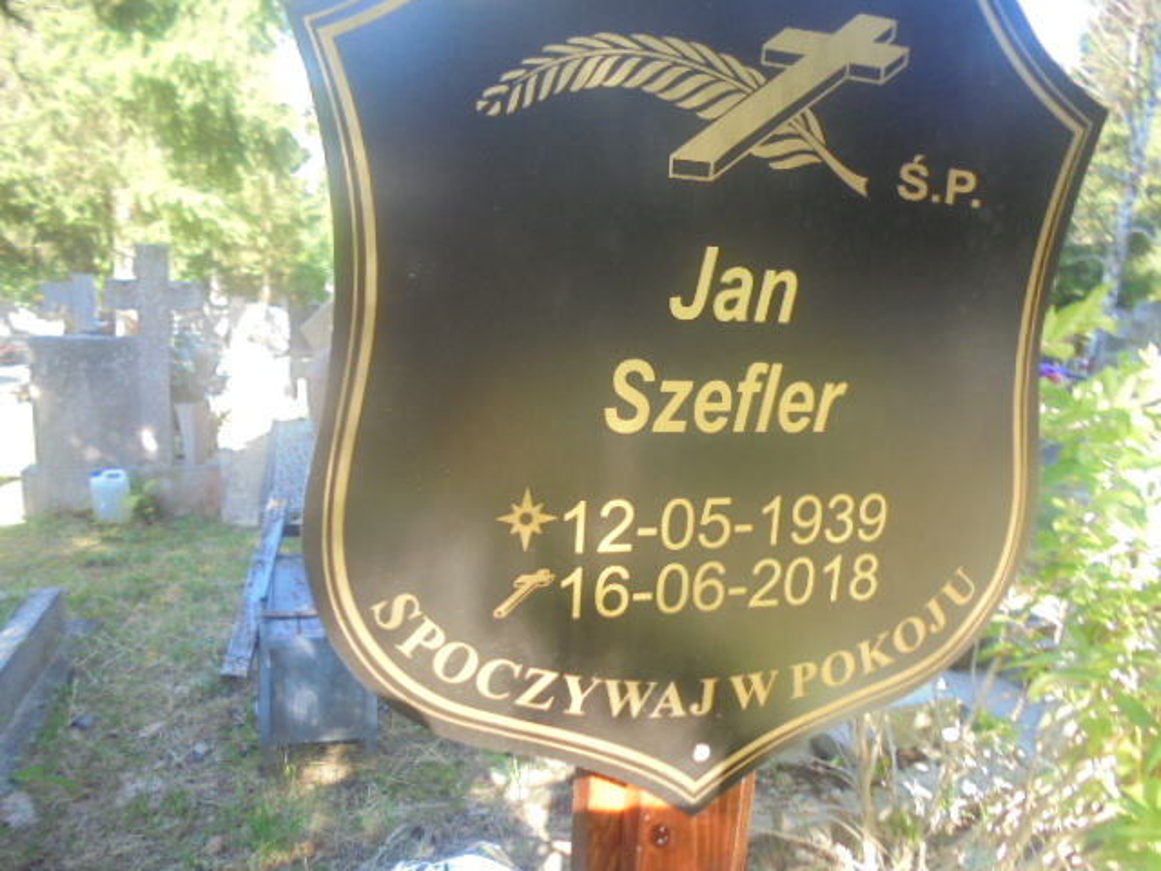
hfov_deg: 67.3
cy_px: 436
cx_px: 580
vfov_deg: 53.1
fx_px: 872
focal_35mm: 26
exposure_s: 1/50
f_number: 3.5
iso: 100
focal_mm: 4.6
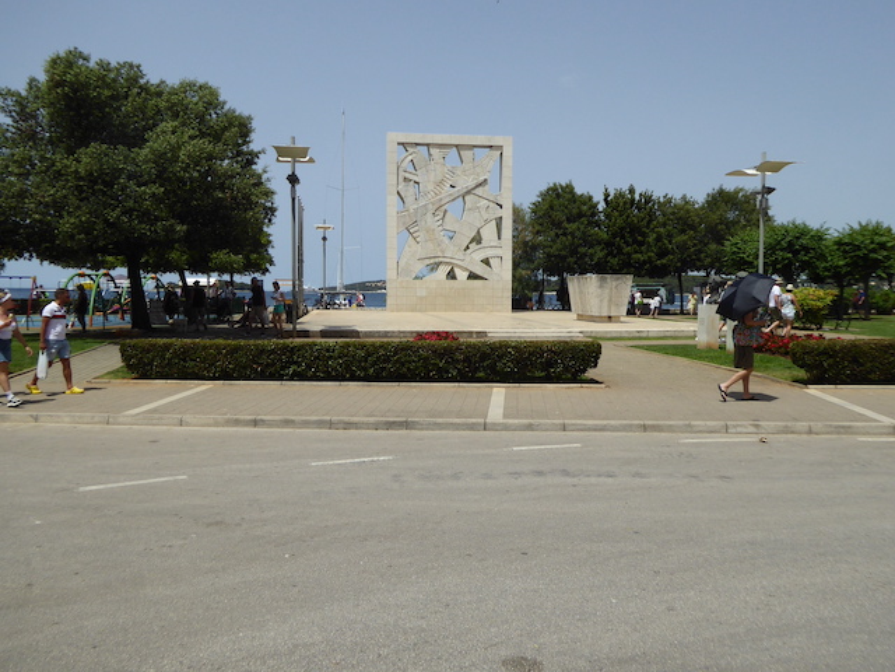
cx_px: 448
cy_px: 336
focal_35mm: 29
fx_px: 750
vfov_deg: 48.2
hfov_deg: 61.7
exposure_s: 1/1600
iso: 100
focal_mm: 5
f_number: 3.5
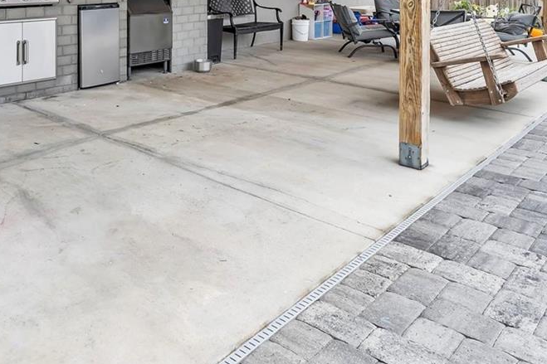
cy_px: -26
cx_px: 177
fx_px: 516
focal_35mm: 34
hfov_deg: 54.5
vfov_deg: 34.2
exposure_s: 1/100
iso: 400
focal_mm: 14
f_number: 8
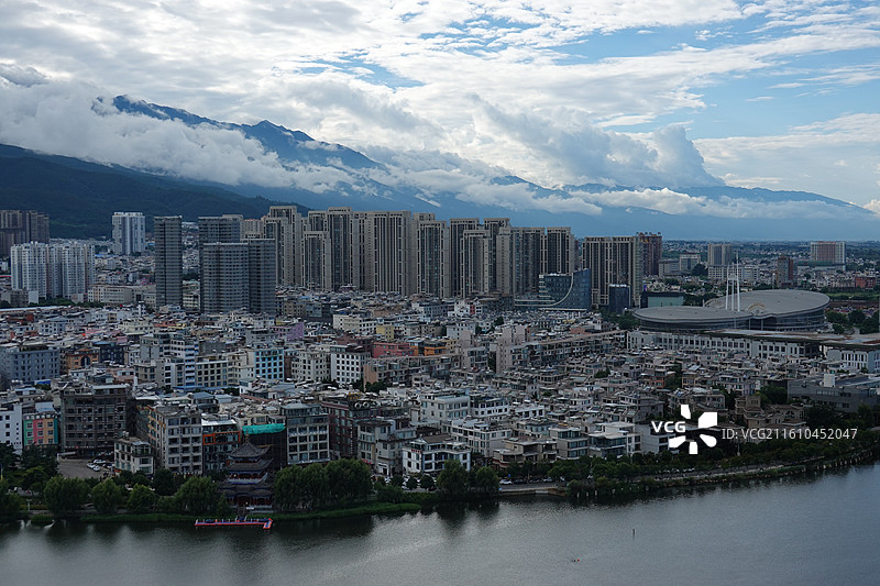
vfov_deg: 27.0
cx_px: 440
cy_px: 293
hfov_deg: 39.6
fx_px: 1222
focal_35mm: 50
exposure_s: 1/1000
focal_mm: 19.03
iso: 125
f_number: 4.5
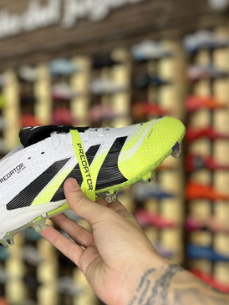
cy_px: 172
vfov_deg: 48.8
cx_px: 69
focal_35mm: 38
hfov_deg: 37.2
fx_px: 335
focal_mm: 5.7
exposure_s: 1/98
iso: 50
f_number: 1.5
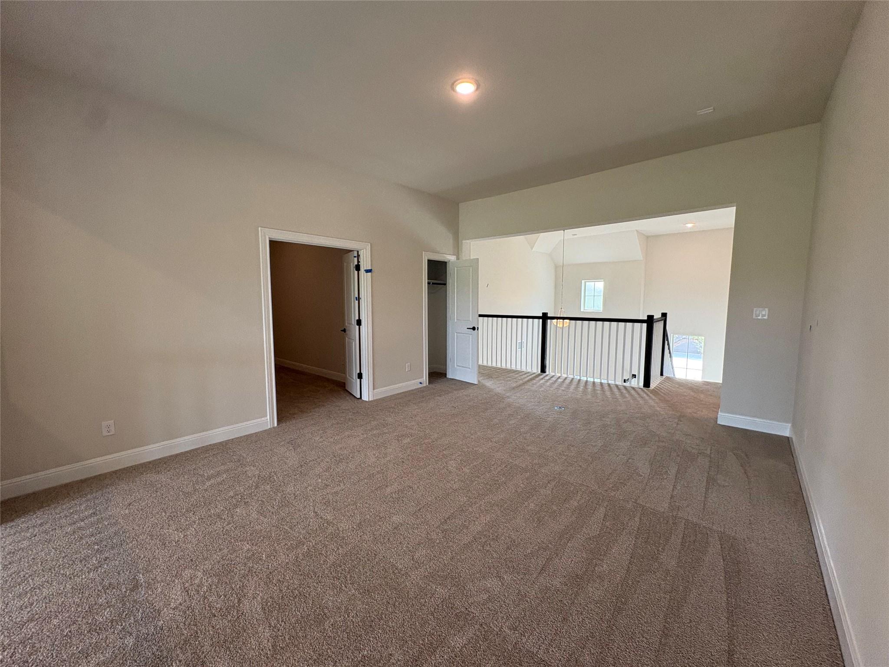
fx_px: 360
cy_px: 334
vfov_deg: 85.7
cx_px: 444
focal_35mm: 14
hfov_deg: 102.1
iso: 160
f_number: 2.2
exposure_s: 1/120
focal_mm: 2.22
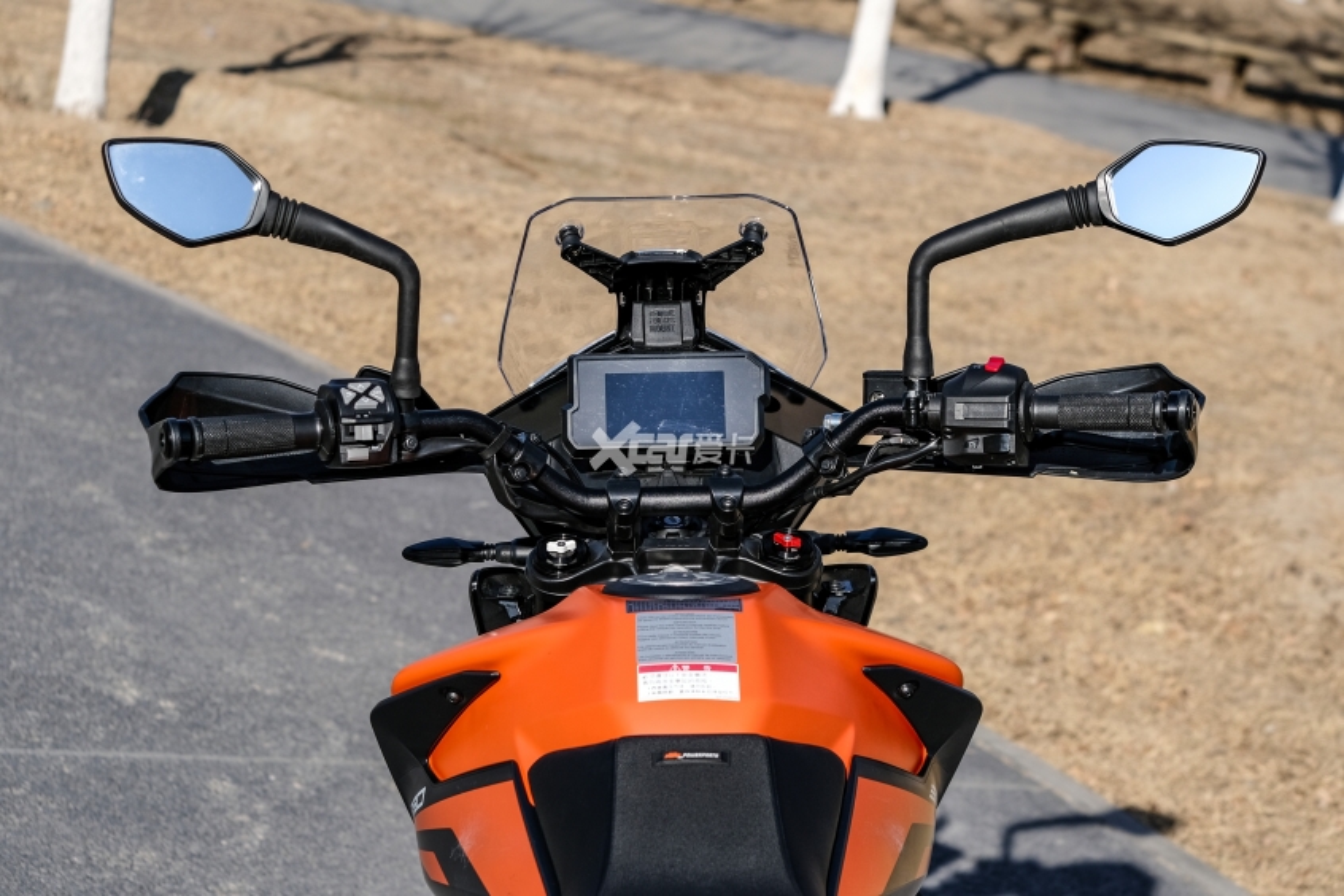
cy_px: 448
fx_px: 3098
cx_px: 672
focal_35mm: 83
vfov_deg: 16.5
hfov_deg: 24.5
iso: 160
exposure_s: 1/1000
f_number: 4.5
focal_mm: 55
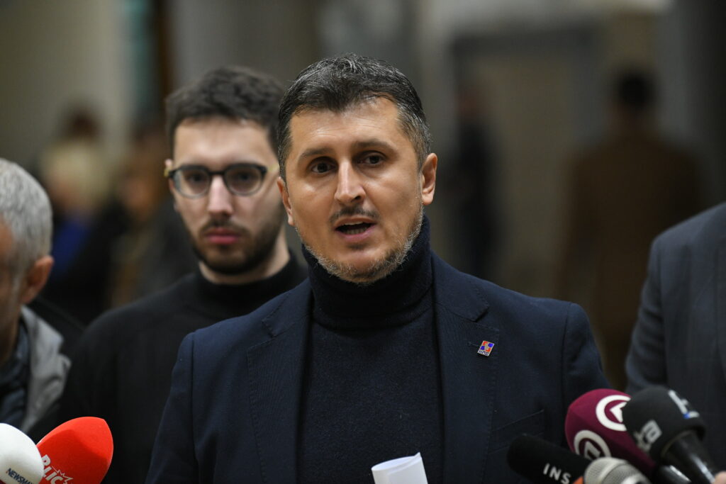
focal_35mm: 200
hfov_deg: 10.3
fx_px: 4034
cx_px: 363
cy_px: 242
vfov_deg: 6.9
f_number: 4
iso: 3200
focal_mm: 200
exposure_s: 1/200
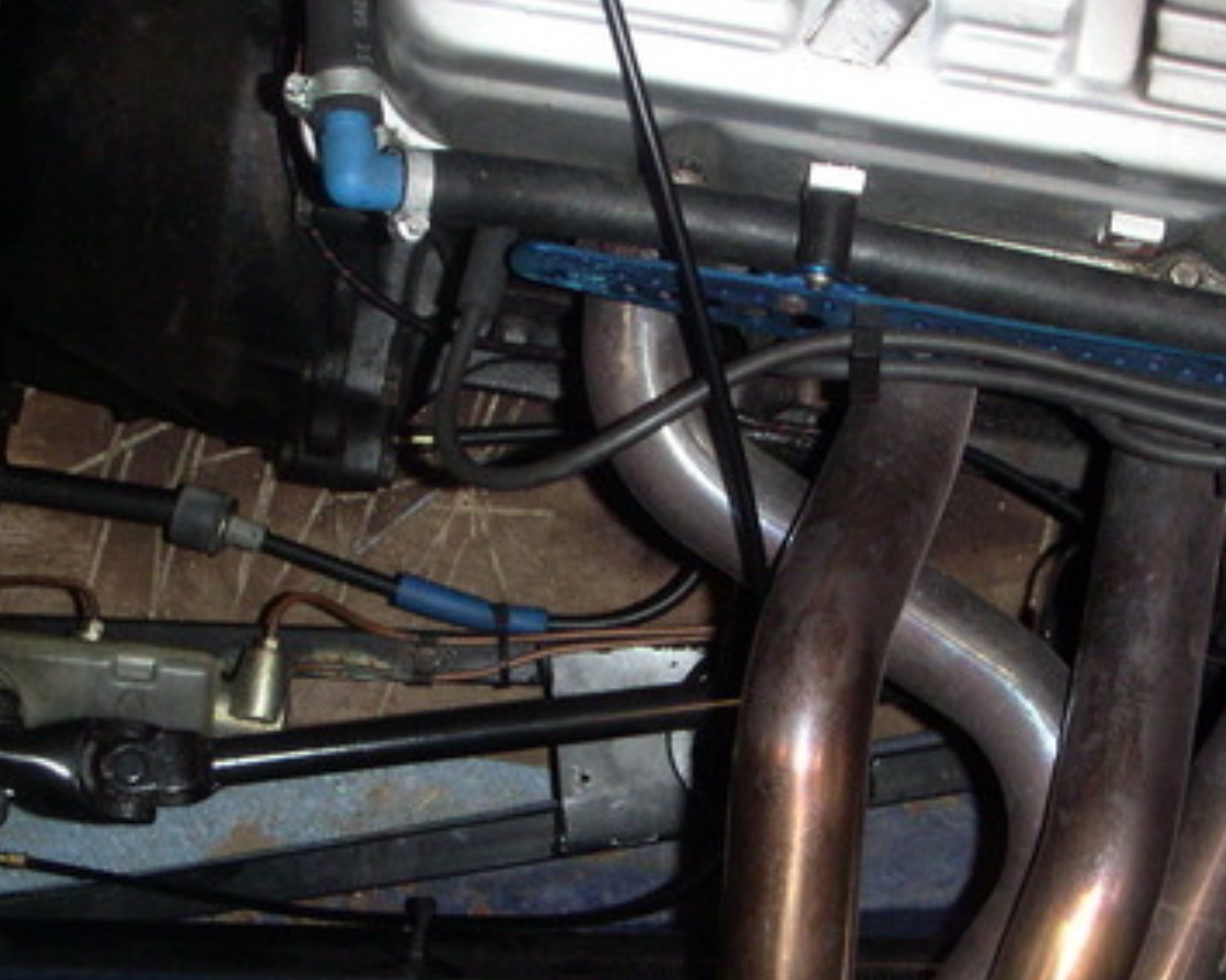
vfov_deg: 22.8
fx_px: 2430
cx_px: 655
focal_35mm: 67
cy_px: 599
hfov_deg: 28.3
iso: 160
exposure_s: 1/50
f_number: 2.8
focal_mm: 6
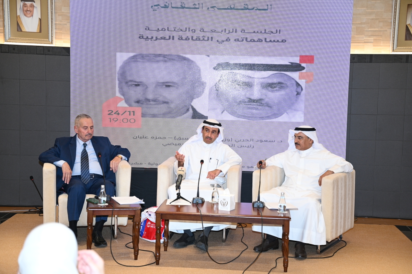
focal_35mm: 60
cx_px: 206
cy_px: 137
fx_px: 686
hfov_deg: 33.4
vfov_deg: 22.6
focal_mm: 60
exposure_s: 1/200
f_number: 2.8
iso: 500
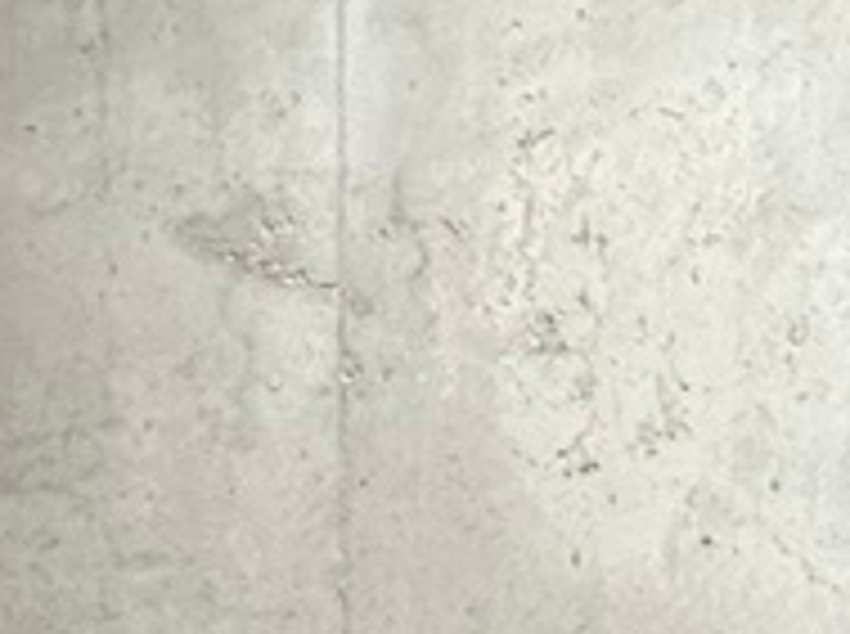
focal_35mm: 76
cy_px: 944
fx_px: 1863
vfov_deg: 17.4
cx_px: 391
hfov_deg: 25.7
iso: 500
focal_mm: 2.22
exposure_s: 1/60
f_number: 2.2
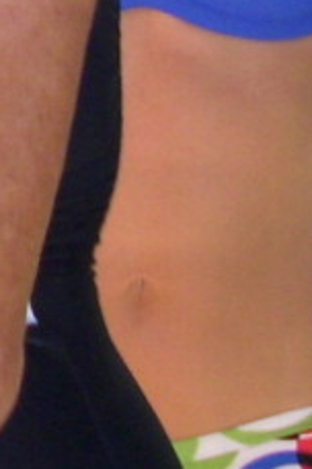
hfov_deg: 5.7
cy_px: -391
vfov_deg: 8.7
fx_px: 2938
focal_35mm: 226
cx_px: -579
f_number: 2.8
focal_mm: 6.2
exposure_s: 1/141
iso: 50
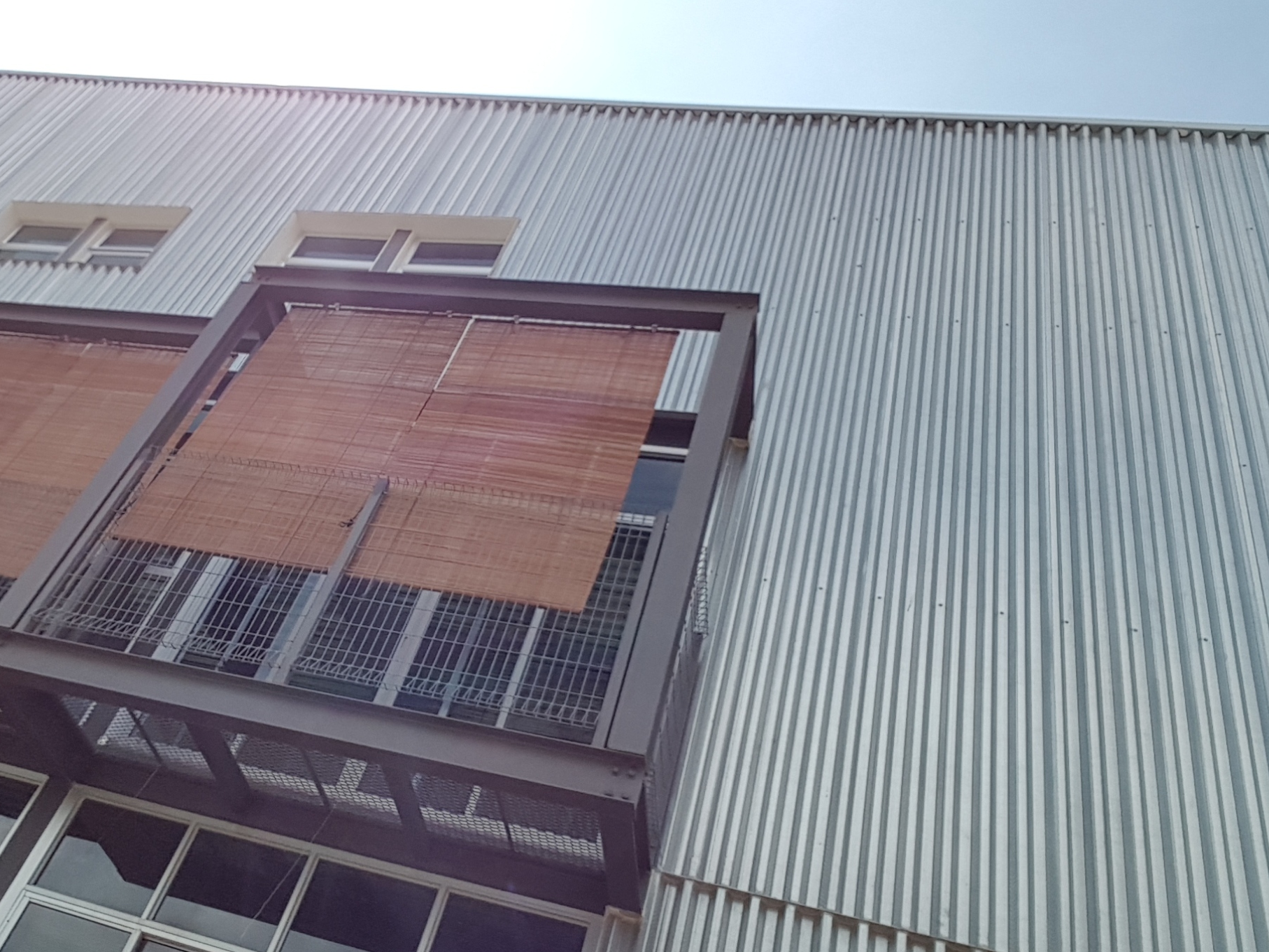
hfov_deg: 58.6
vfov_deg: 46.8
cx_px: 427
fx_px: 1100
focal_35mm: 30
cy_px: 476
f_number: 1.7
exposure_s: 1/2152
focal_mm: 2.1
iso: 50
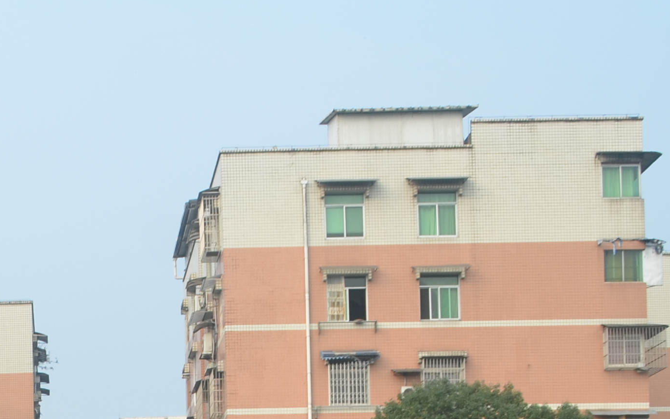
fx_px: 1789
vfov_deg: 12.4
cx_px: -188
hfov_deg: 19.6
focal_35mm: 98
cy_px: 715
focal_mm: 18
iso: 200
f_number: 7.1
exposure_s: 1/200
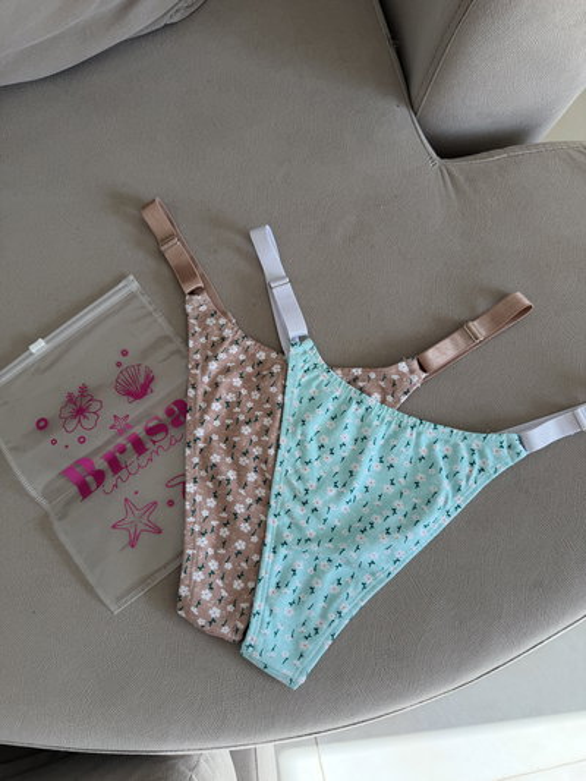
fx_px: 541
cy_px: 390
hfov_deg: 56.8
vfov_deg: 71.6
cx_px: 293
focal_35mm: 24
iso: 100
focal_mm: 6.76
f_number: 1.78
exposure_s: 1/467
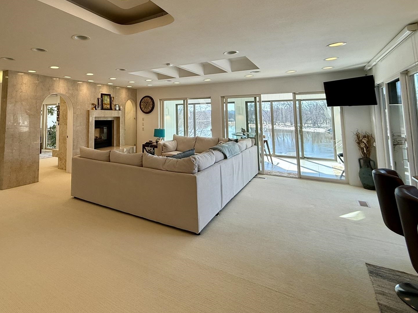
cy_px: 97
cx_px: 144
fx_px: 241
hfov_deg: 79.4
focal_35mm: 20
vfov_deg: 63.8
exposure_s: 1/157
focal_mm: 2.22
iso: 64
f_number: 2.2
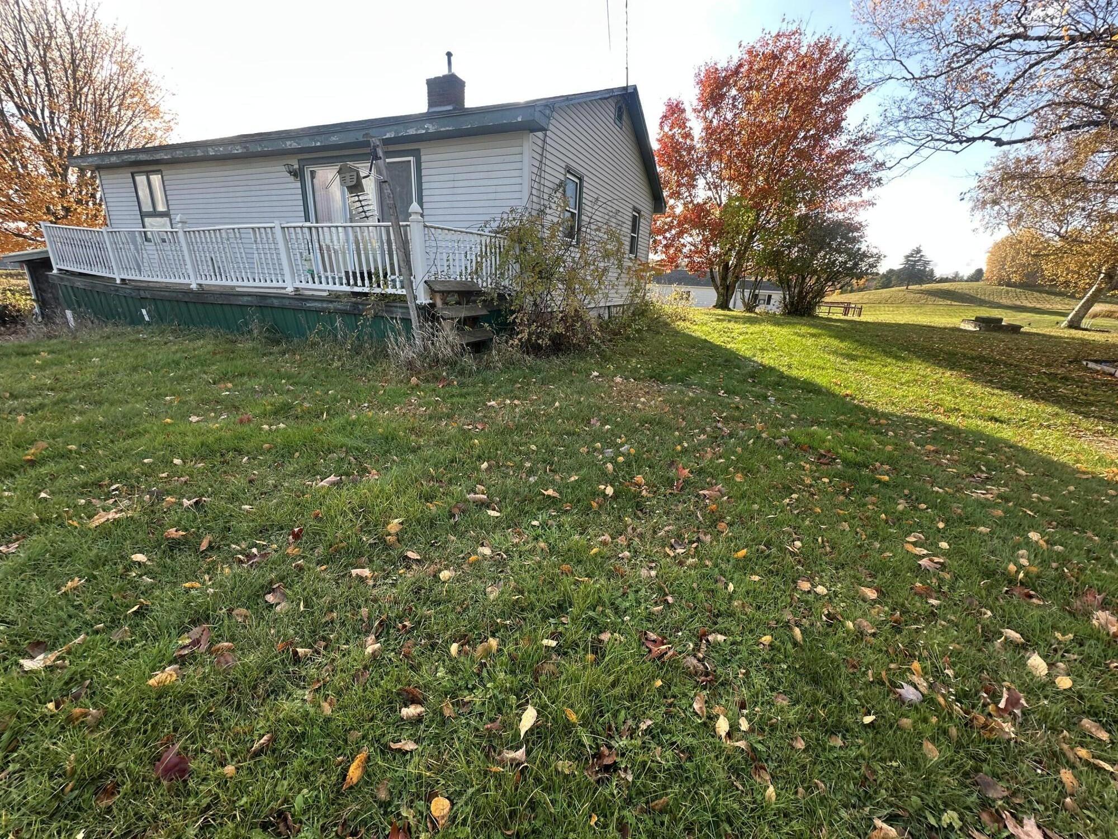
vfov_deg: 85.7
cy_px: 420
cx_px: 559
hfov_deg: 102.1
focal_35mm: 14
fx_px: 452
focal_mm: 2.22
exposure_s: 1/164
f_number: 2.2
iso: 40
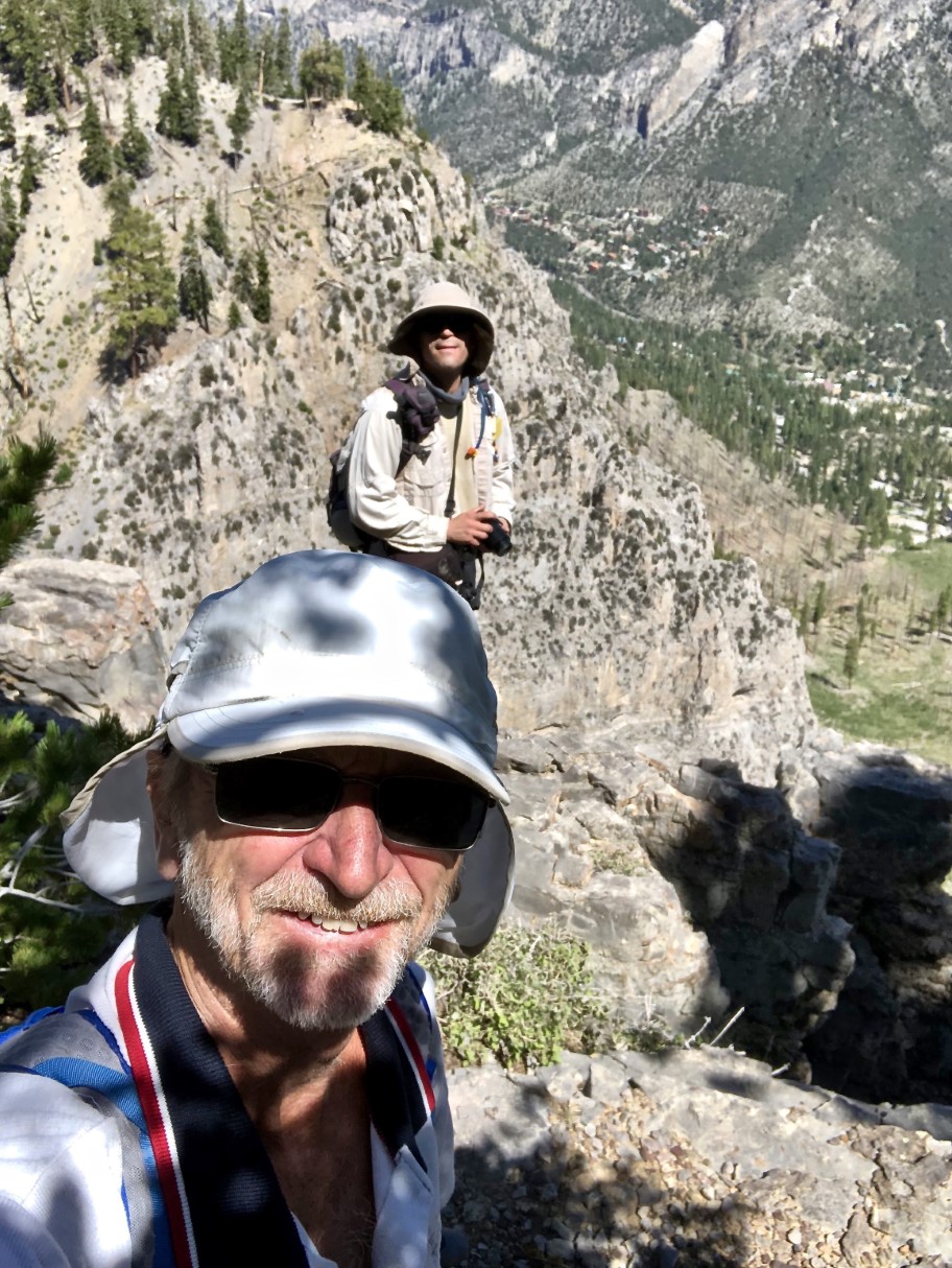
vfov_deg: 56.8
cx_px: 476
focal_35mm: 32
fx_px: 1172
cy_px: 634
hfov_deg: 44.2
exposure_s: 1/1025
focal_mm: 2.87
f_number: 2.2
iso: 20
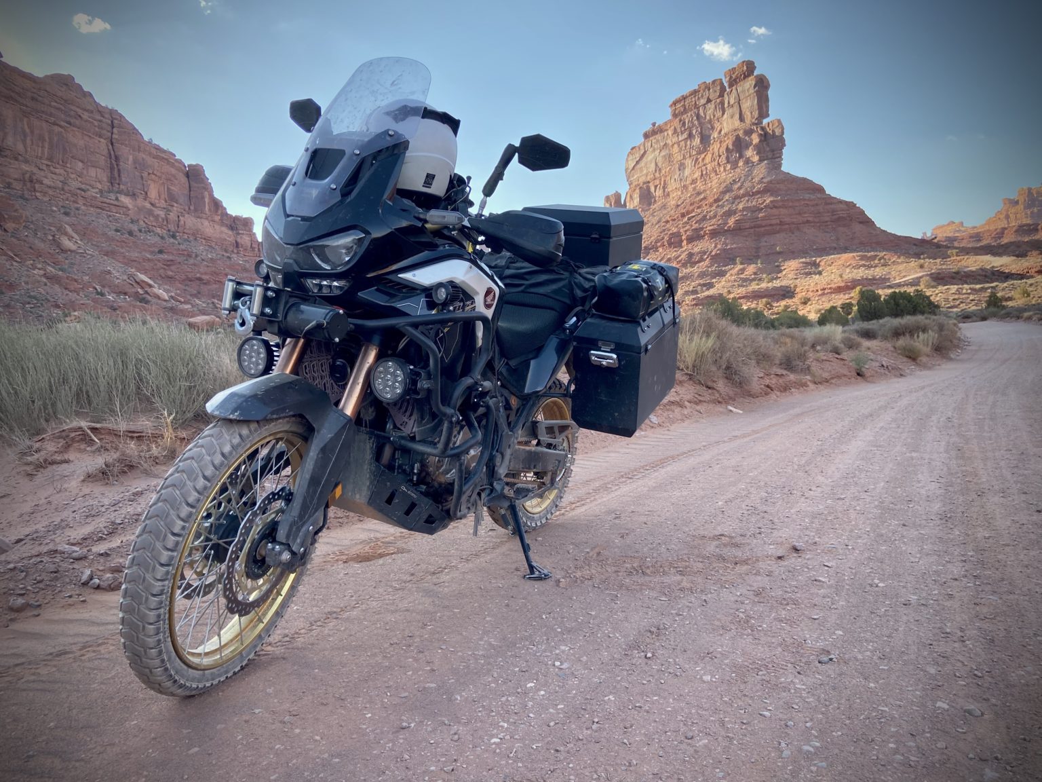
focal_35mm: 26
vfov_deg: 53.1
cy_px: 391
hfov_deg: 67.3
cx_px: 521
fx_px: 783
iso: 32
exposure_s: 1/762
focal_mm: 4.25
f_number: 1.8
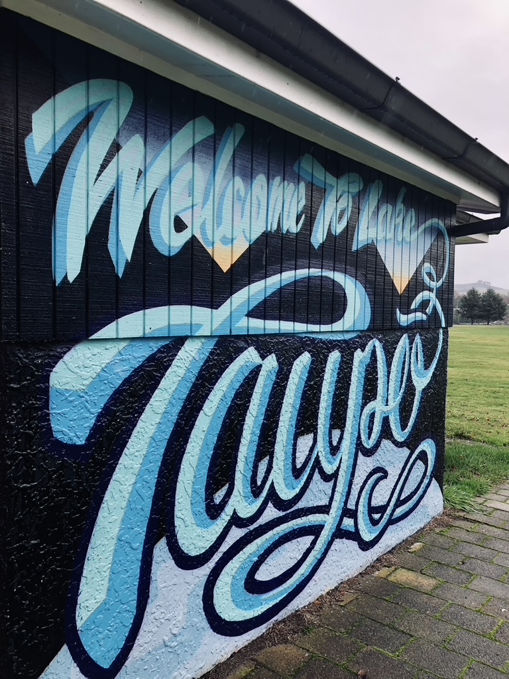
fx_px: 549
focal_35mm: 28
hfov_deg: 49.7
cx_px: 254
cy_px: 340
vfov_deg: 63.4
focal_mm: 3.99
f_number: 1.8
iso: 20
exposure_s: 1/466
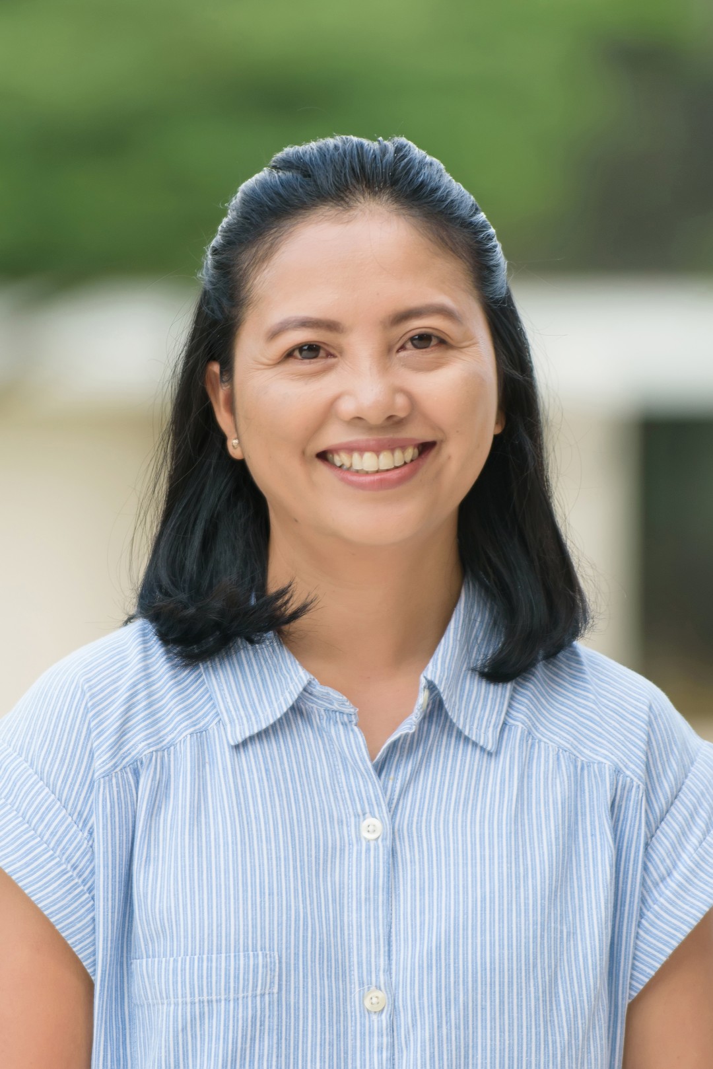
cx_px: 356
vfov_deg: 10.3
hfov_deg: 6.9
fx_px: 5936
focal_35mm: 200
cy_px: 534
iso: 200
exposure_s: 1/500
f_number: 3.2
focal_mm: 200
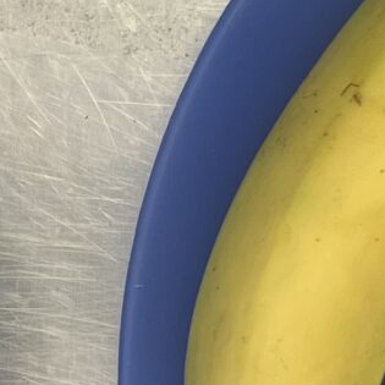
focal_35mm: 187
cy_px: 292
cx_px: 117
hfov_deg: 9.3
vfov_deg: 9.3
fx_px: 2353
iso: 40
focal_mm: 5.1
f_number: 1.6
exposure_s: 1/100
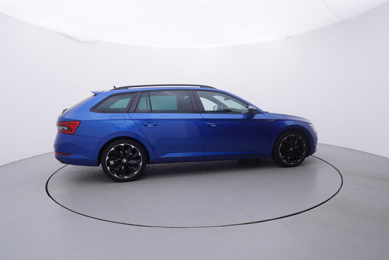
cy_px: 130
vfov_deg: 56.2
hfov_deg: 77.3
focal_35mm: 22
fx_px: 243
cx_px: 194
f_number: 5
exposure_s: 1/80
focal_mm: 15
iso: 200
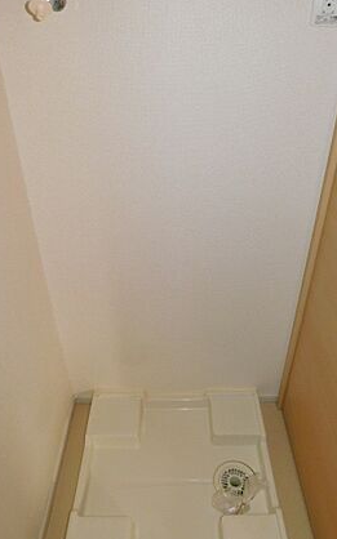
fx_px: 412
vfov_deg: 66.5
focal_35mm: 28
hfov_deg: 44.5
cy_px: 259
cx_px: 177
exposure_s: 1/30
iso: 200
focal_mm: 4
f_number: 3
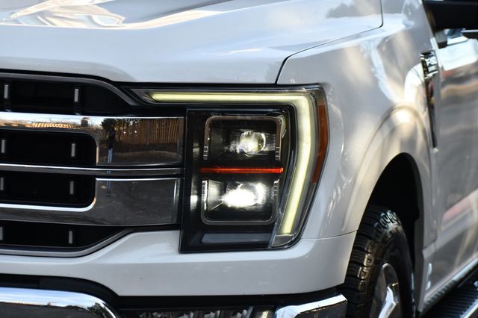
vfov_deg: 9.9
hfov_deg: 14.9
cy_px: 159
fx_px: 1831
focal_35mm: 138
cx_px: 239
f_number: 5.6
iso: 220
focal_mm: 92
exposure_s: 1/250
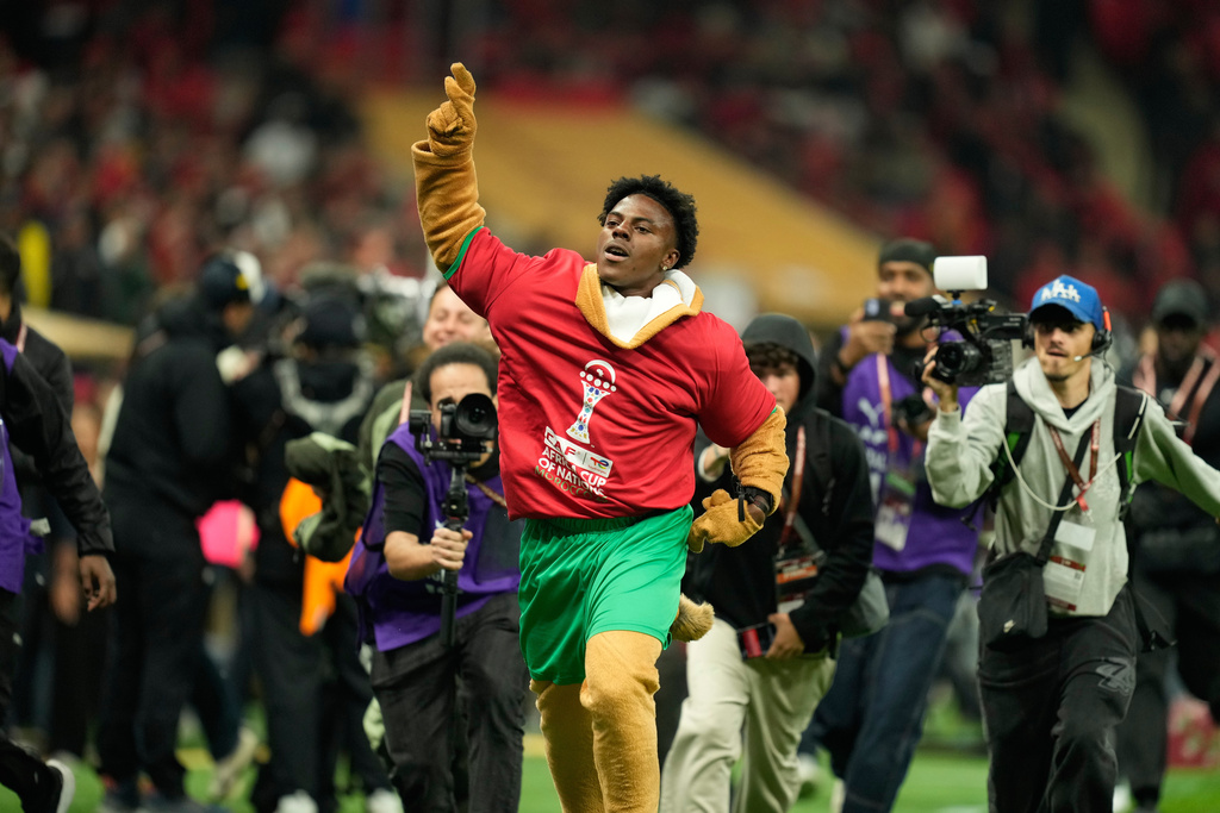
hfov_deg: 5.2
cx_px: 610
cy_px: 406
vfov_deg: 3.4
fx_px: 13557
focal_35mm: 400
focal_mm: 400
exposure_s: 1/1600
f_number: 2.8
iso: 2500
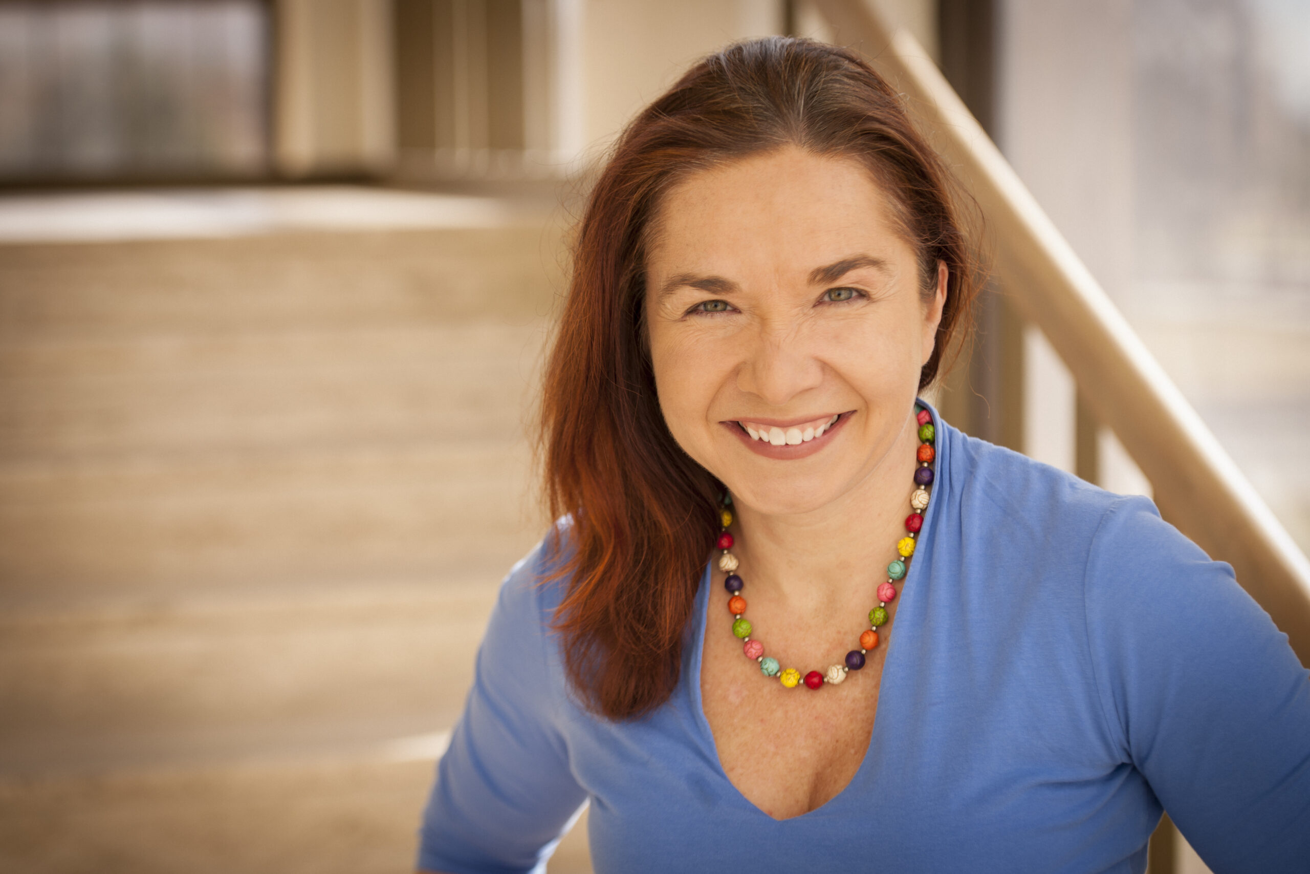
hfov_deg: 22.6
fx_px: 3275
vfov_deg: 15.2
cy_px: 437
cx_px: 655
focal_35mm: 90
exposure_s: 1/250
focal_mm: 90
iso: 200
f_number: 3.5
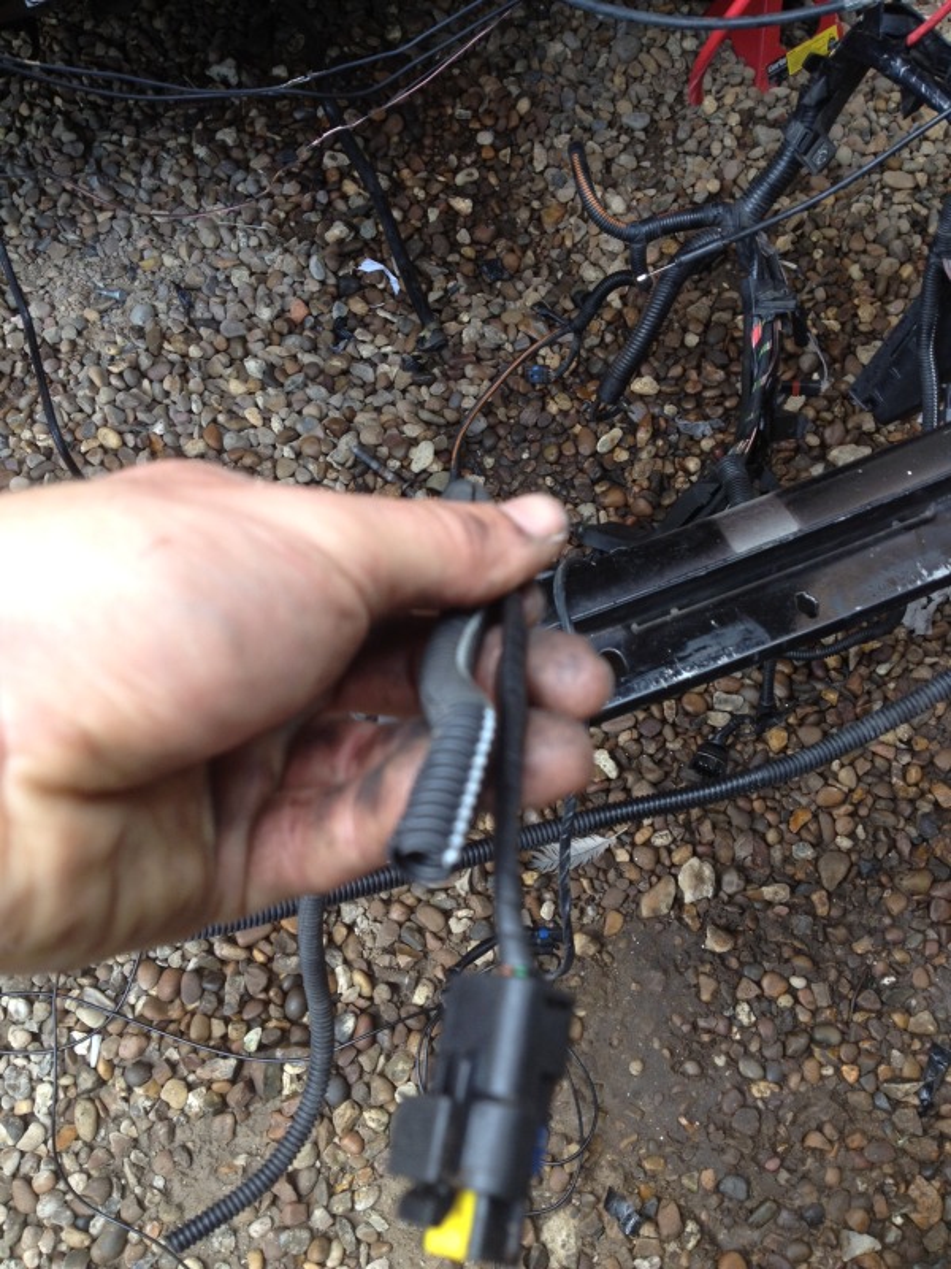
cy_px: 634
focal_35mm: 35
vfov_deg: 52.6
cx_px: 476
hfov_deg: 40.7
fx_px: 1282
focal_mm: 4.3
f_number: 2.4
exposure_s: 1/120
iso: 80
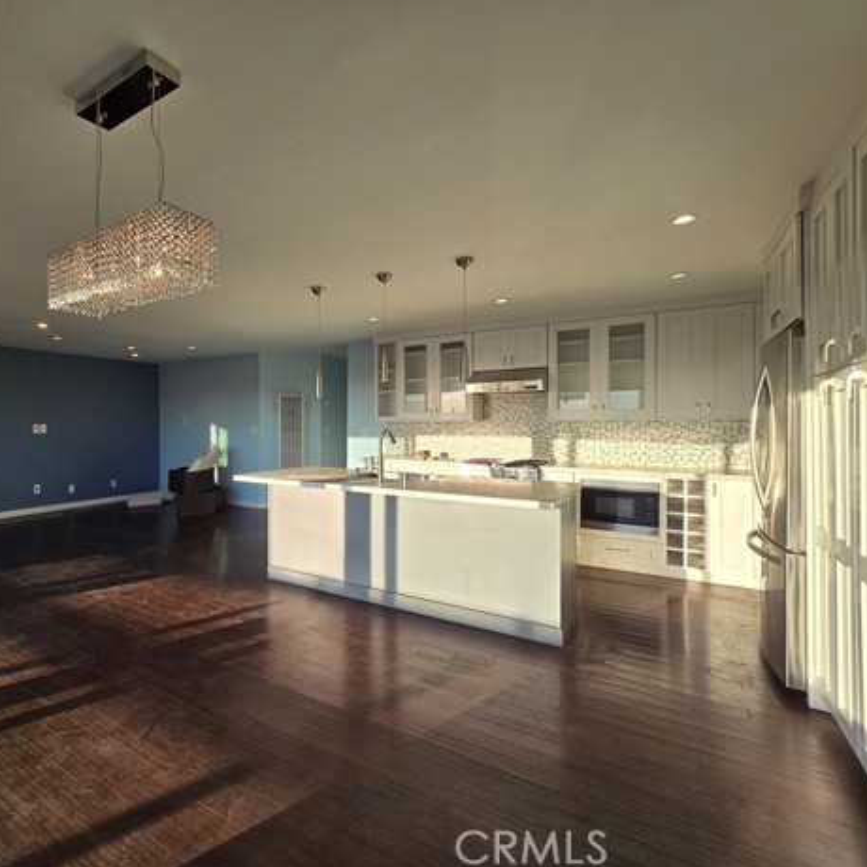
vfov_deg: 87.4
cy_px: 422
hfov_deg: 85.5
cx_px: 319
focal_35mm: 16
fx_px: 453
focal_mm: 2.2
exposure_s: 1/457
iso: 50
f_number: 2.2
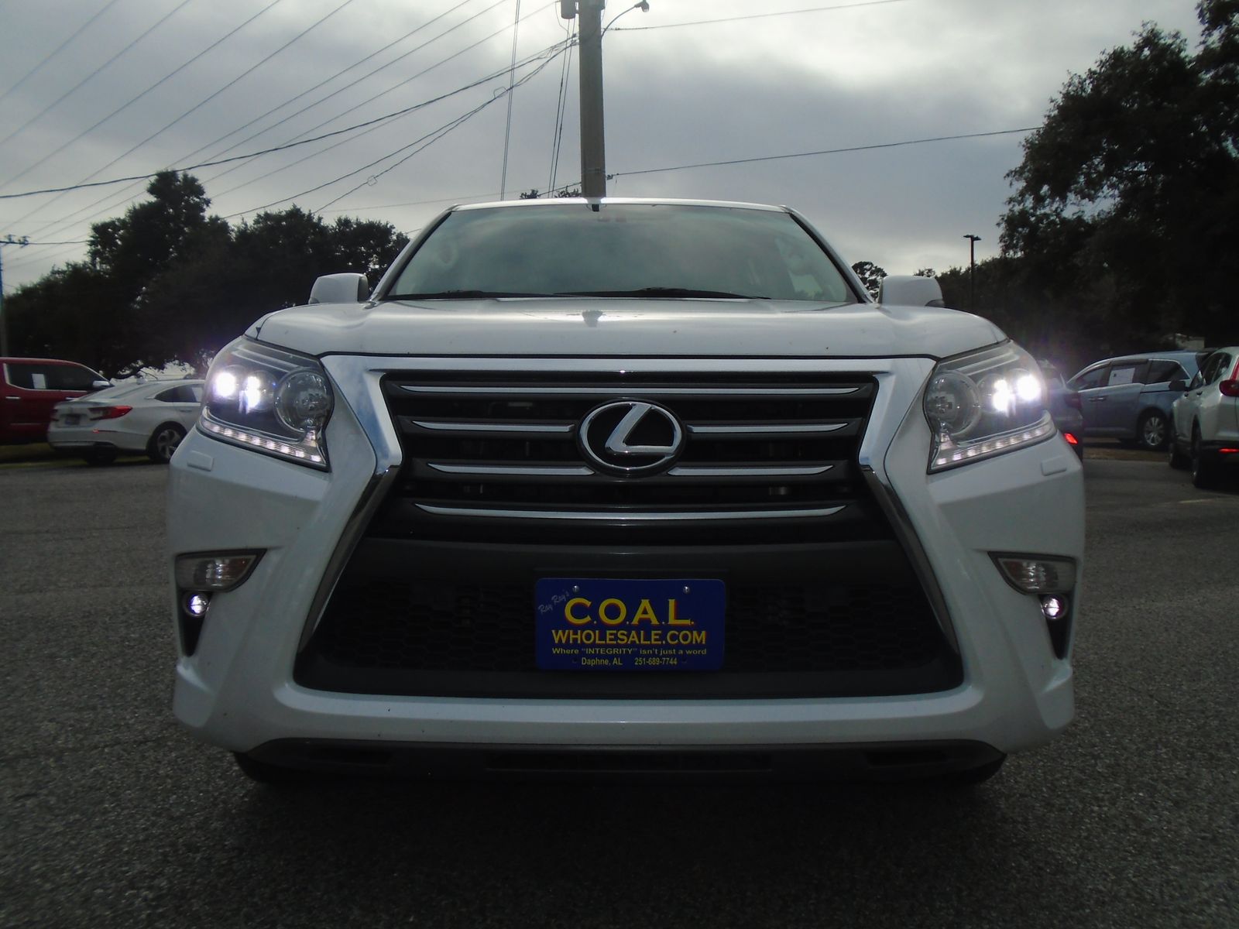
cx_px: 620
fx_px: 931
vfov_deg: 53.1
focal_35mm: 26
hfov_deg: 67.3
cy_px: 464
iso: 100
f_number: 8
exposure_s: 1/500
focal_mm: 4.6
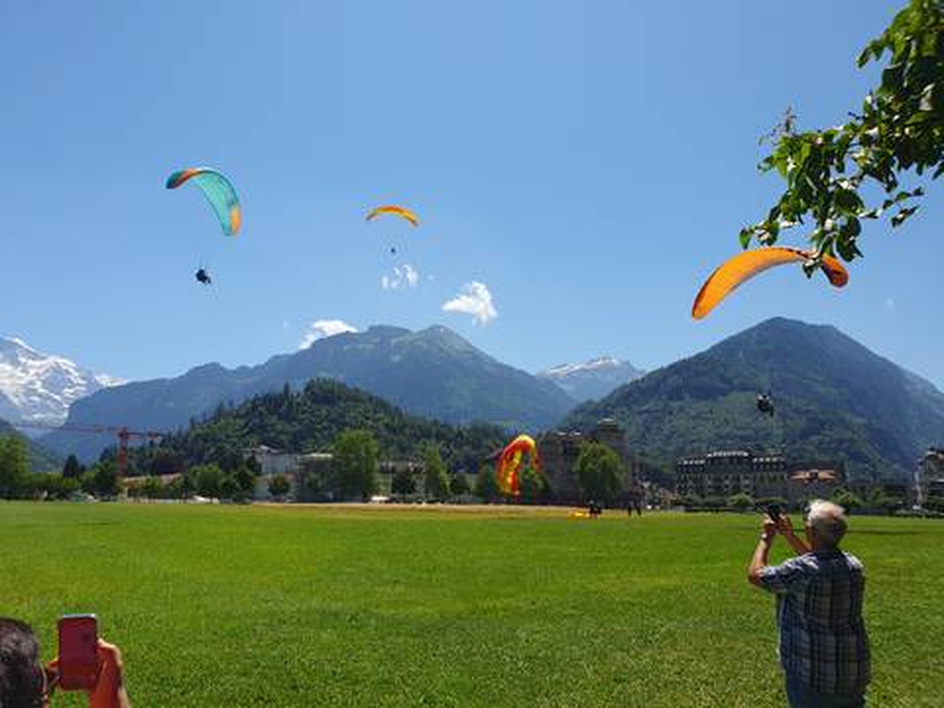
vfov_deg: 53.1
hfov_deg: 67.3
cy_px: 354
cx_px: 472
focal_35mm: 26
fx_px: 709
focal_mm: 4.32
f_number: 2.4
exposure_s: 1/2192
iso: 50
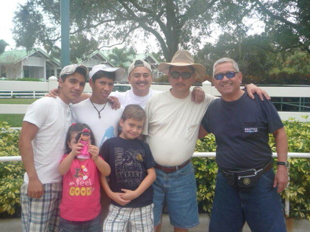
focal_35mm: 37
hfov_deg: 50.1
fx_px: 331
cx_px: 155
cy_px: 116
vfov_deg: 38.7
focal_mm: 5.2
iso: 100
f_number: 4
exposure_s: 1/160
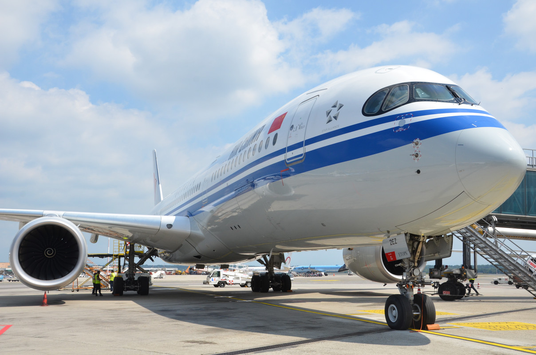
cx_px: 268
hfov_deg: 49.6
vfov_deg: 34.1
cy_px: 178
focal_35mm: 39
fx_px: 579
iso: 400
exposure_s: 1/500
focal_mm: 26
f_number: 11
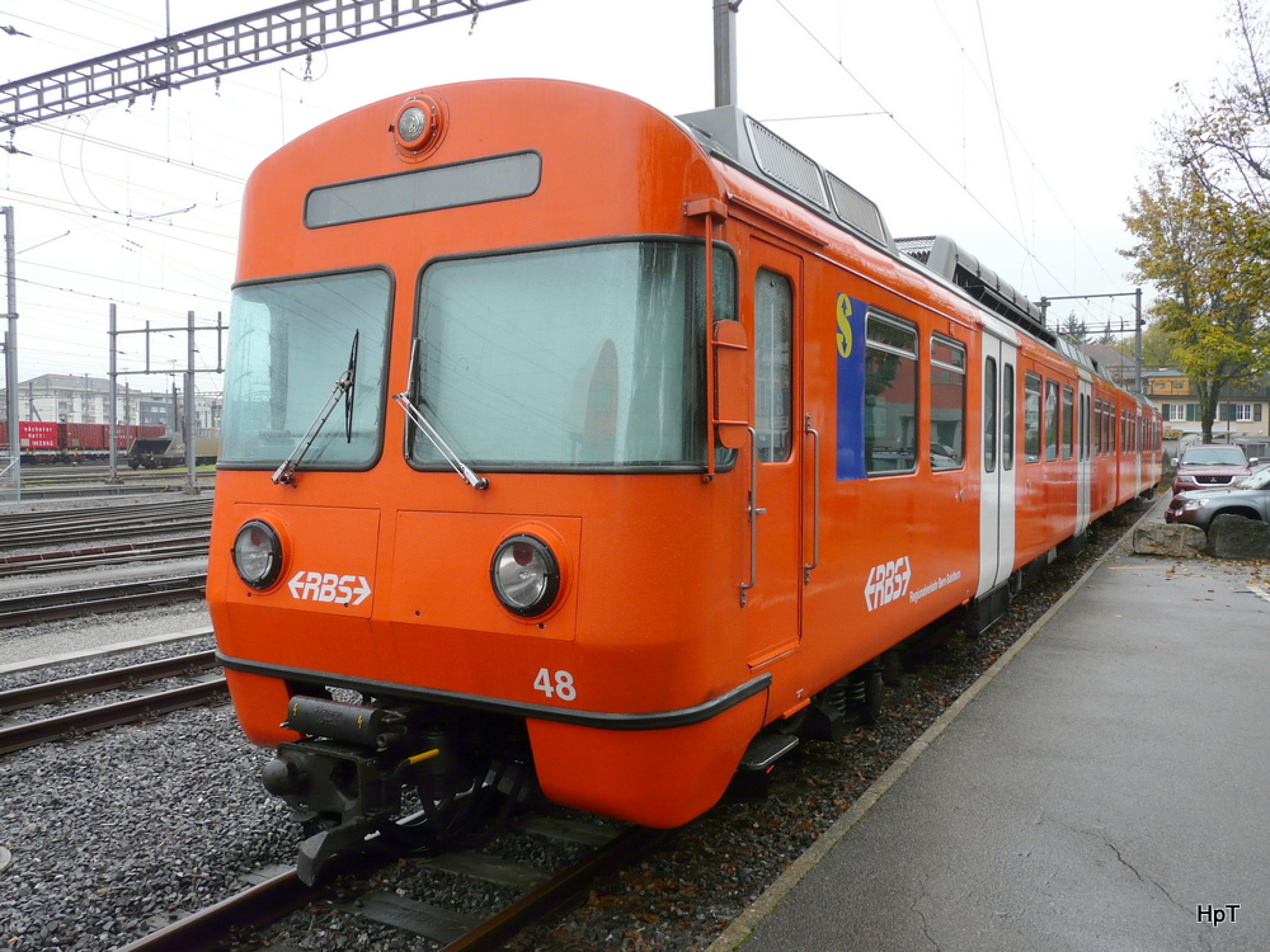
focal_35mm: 28
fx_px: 1027
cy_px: 476
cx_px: 635
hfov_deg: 63.4
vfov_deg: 49.7
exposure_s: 1/100
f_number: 3.2
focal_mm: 4.6
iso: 100
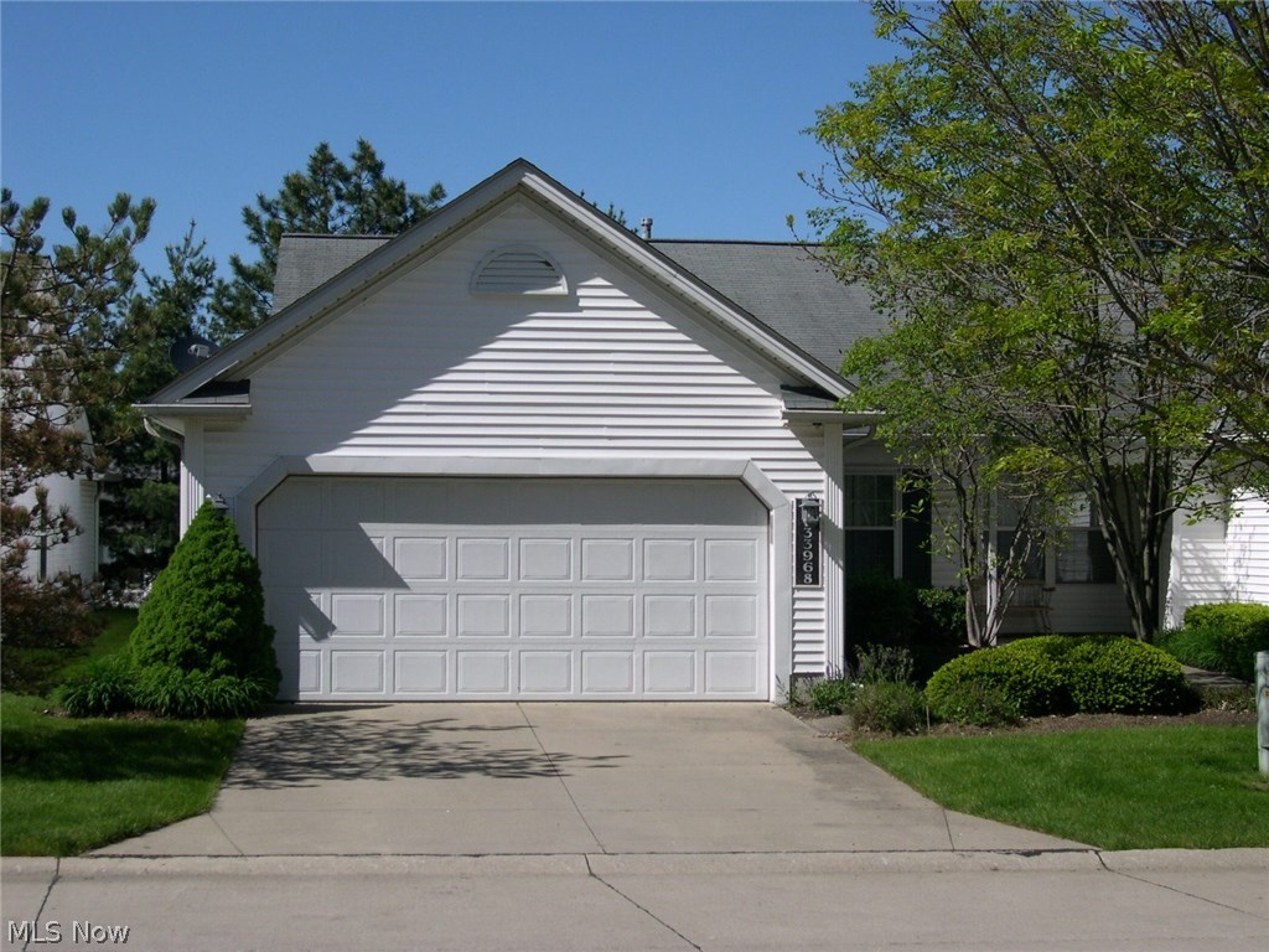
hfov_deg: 31.2
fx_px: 2273
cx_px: 634
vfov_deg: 23.7
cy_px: 476
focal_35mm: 62
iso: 100
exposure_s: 1/194
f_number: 9.6
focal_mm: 13.2
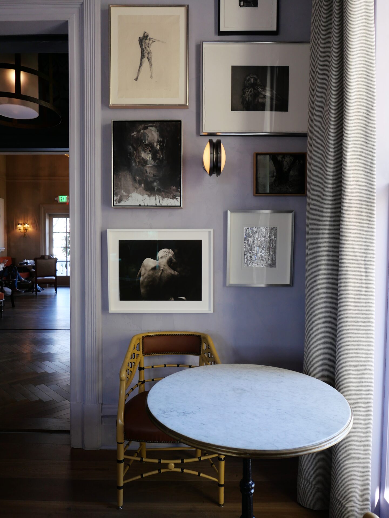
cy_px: 259
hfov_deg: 56.8
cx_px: 194
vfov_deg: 71.6
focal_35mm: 24
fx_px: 360
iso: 200
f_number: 1.7
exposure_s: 1/100
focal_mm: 10.9
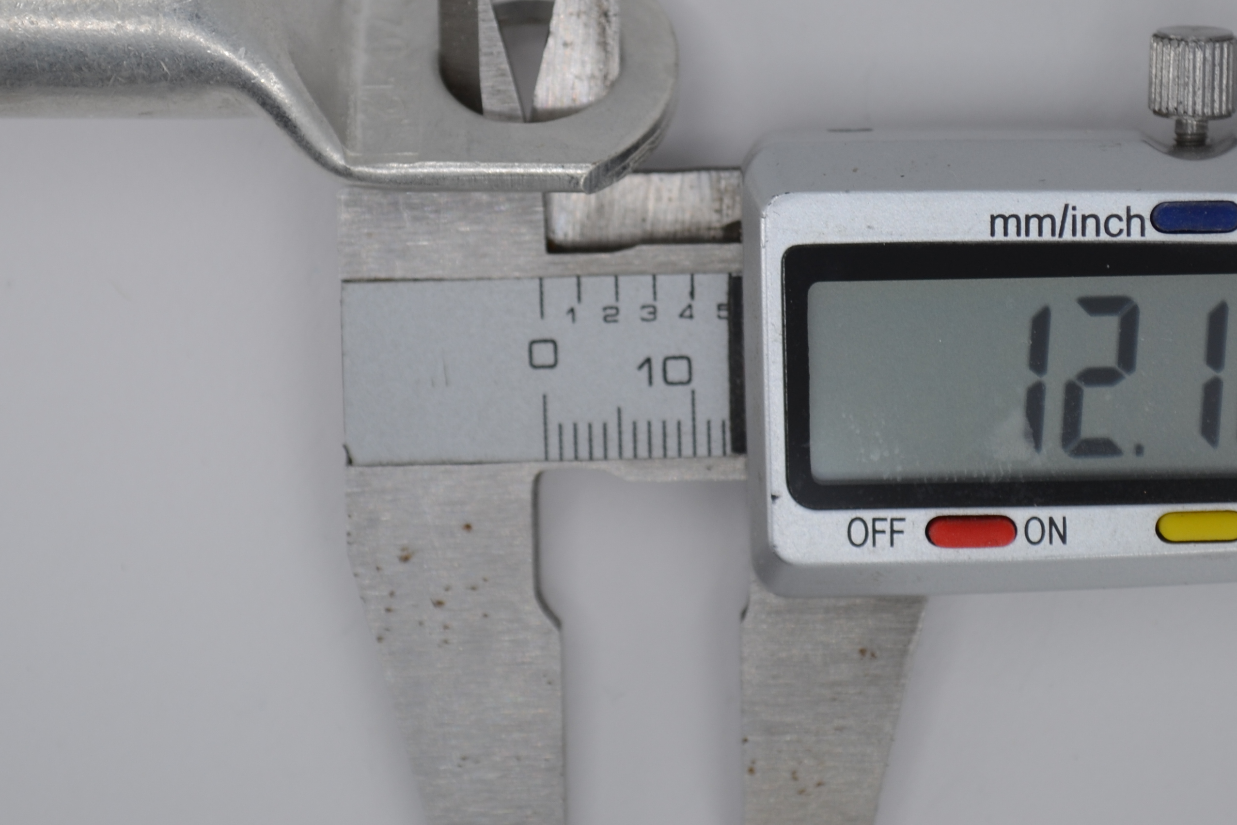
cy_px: 257
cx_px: 552
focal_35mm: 149
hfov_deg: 13.8
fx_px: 5116
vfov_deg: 9.2
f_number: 6.3
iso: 100
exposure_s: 1/160
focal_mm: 55
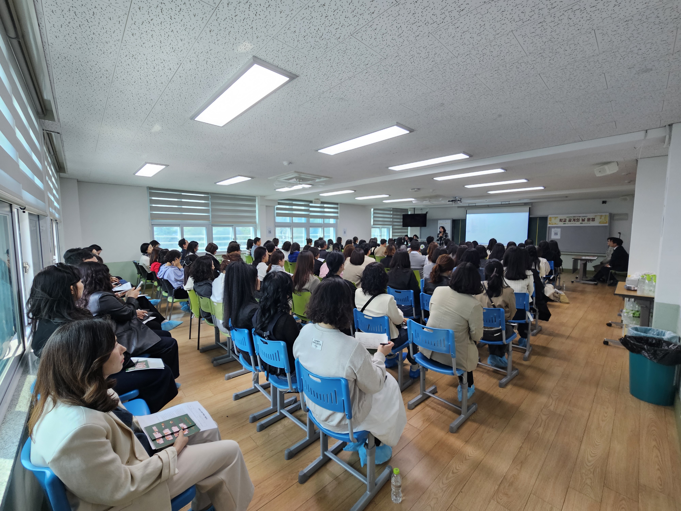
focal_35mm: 13
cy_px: 256
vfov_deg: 89.9
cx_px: 340
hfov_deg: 106.2
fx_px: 256
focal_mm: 2.2
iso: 100
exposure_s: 1/60
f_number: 2.2
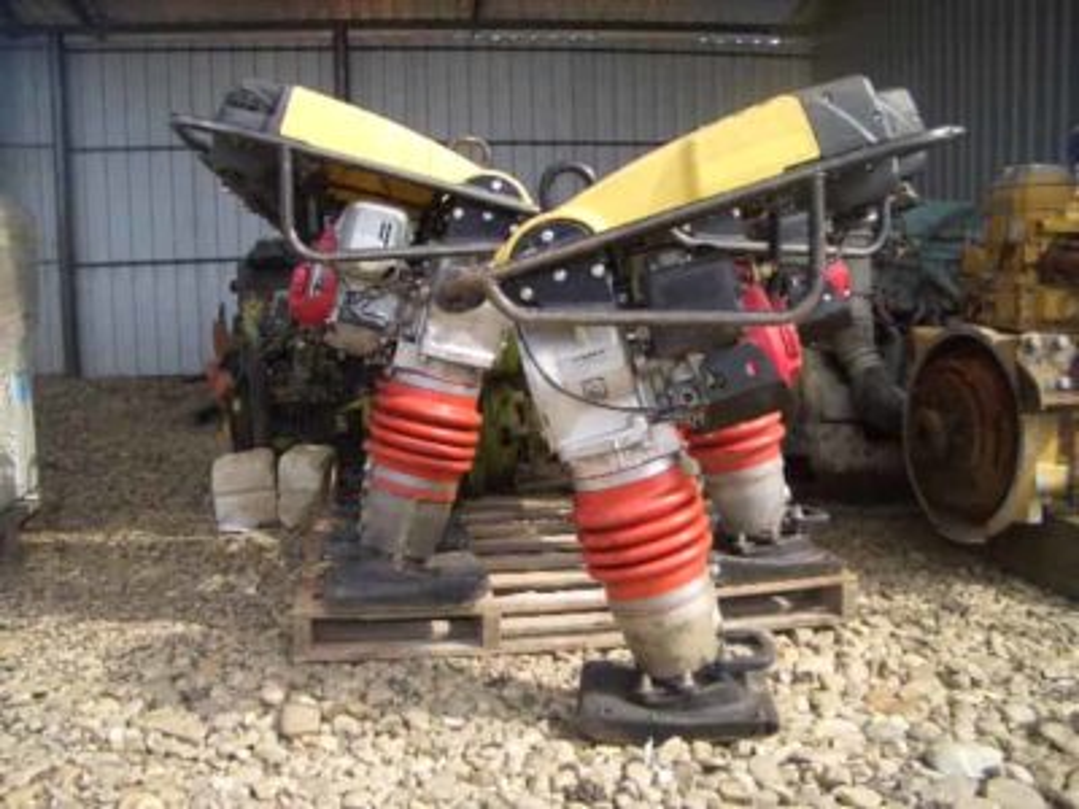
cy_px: 404
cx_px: 540
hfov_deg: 52.6
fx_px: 1091
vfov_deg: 40.7
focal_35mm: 35
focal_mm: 5.8
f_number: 2.6
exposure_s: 1/320
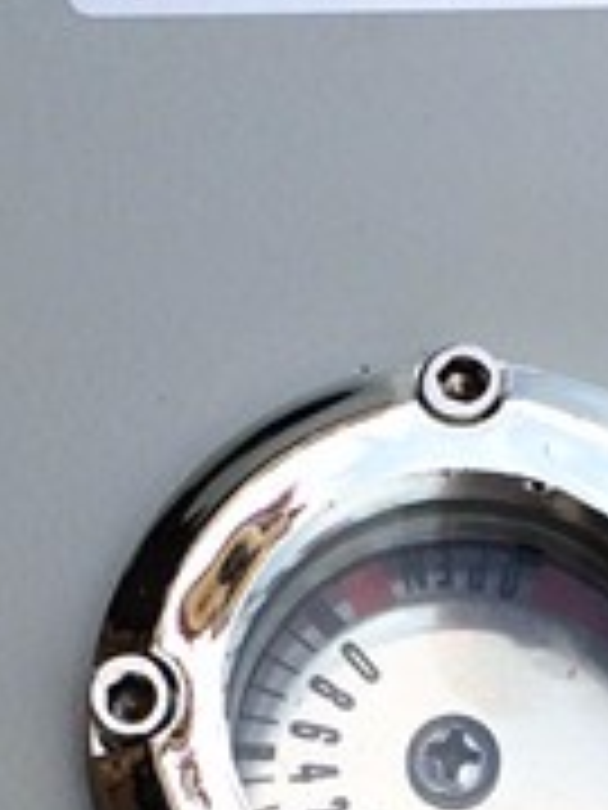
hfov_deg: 11.5
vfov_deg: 14.6
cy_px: 1048
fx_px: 3021
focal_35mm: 129
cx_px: 477
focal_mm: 4.15
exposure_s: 1/578
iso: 32
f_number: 2.2
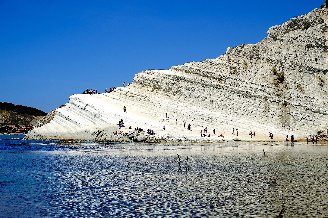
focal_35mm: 69
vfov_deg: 19.7
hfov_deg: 29.2
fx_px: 629
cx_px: 164
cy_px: 109
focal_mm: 46.3
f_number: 10
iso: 200
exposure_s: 1/750
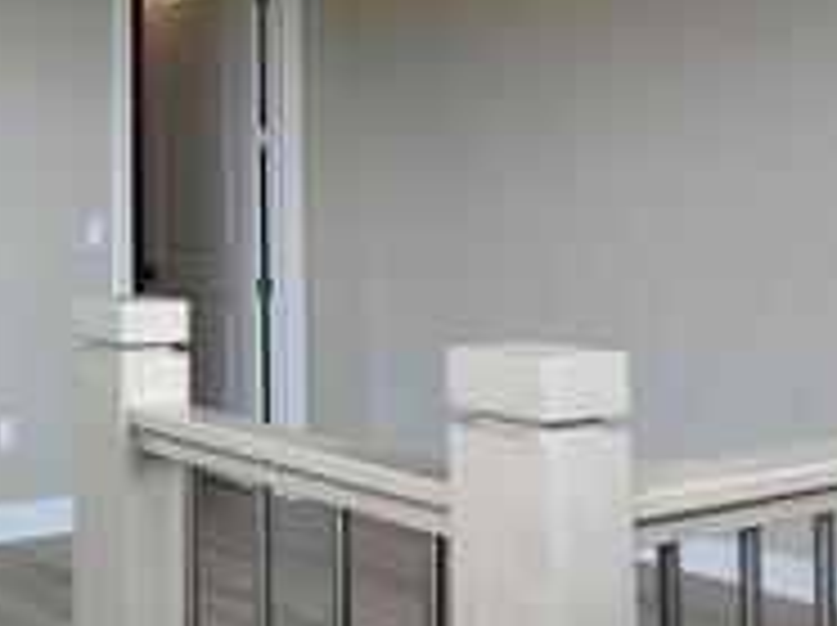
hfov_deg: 31.8
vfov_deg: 25.4
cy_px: 90
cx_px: 0
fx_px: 1352
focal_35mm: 56
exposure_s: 1/290
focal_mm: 5.7
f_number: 1.5
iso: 40
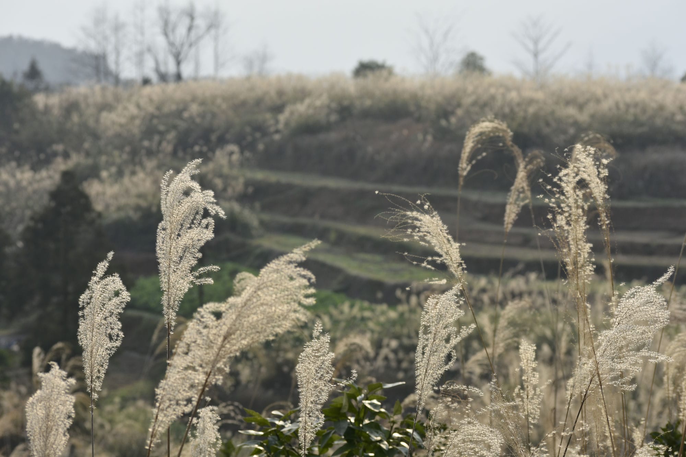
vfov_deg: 10.8
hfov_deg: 16.1
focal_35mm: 128
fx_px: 2429
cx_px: 343
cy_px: 228
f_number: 8
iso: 100
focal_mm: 85
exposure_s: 1/250
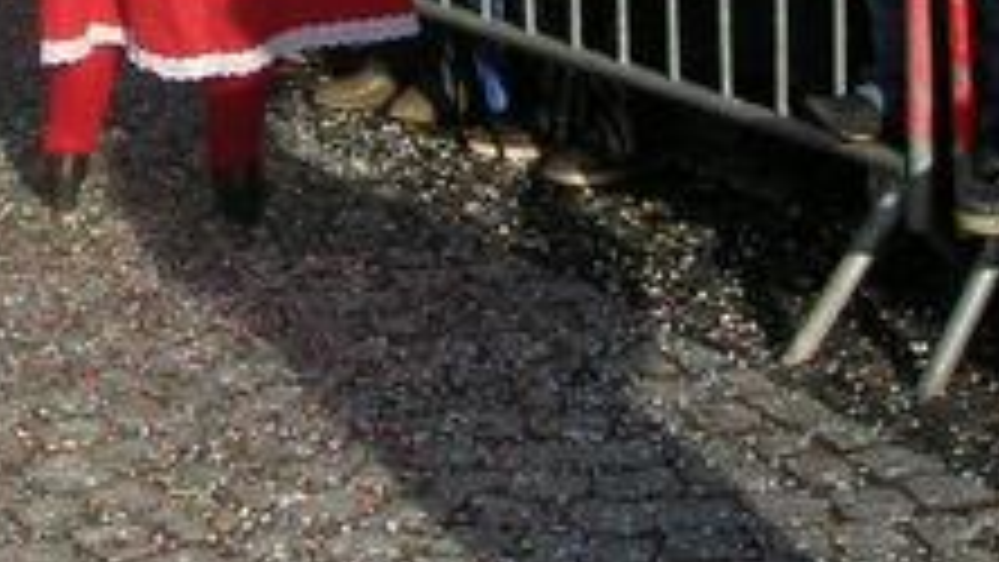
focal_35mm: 110
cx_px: 230
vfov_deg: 10.4
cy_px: -423
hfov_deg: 19.3
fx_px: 2915
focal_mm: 5.8
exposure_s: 1/288
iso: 50
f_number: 5.6
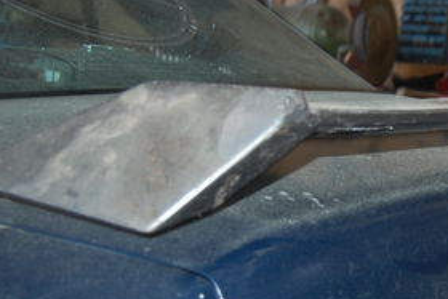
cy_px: 173
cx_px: 446
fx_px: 1108
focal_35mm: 89
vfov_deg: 15.4
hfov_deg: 22.0
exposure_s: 1/60
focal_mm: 26
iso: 400
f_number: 4.2
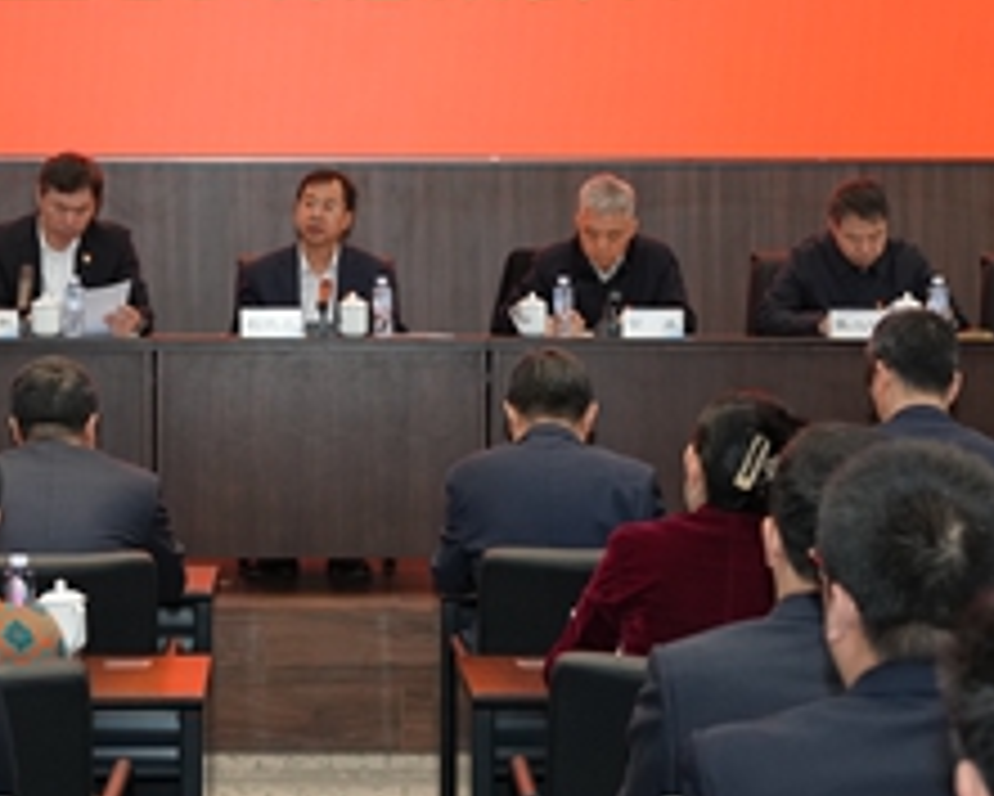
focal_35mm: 102
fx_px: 3002
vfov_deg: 15.1
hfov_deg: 18.7
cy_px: 299
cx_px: 315
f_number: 4
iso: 1600
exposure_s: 1/200
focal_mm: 37
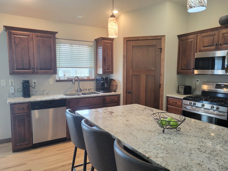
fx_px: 171
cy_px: 86
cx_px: 114
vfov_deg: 53.1
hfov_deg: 67.3
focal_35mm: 26
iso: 250
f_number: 1.8
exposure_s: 1/120
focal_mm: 5.4
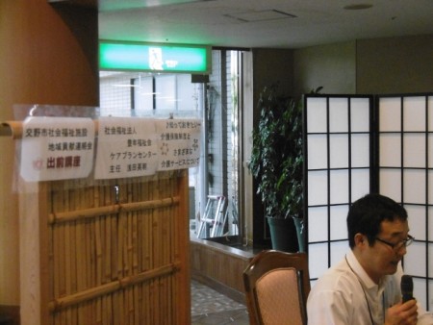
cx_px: 216
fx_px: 738
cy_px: 162
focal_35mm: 59
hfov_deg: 32.7
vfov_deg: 24.8
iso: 800
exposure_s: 1/100
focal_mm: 10.5
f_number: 4.2
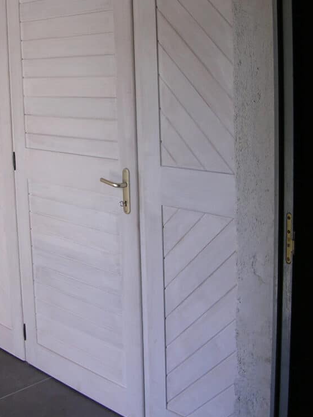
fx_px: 627
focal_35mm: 52
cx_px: 104
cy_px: 134
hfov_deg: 27.9
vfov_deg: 36.4
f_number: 2.8
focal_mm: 5.8
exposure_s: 1/123
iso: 100
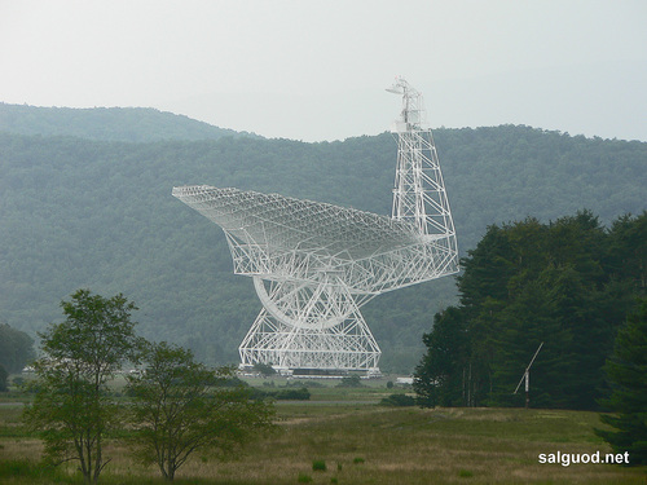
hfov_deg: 10.0
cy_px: 242
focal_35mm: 198
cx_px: 324
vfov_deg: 7.5
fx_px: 3701
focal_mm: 26.1
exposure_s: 1/100
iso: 80
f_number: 3.7
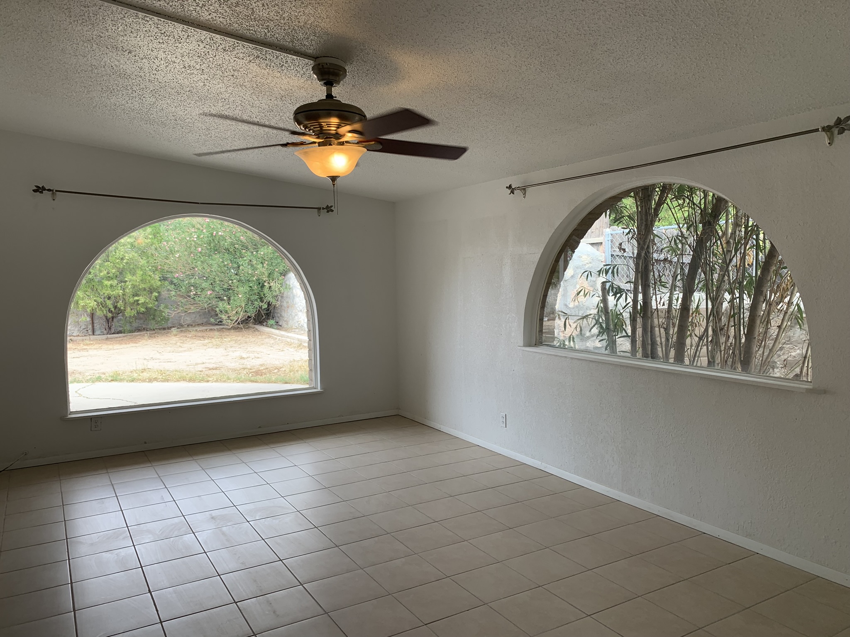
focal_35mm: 26
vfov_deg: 53.1
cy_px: 318
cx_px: 425
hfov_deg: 67.3
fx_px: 638
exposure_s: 1/155
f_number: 1.8
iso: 25
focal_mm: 4.25
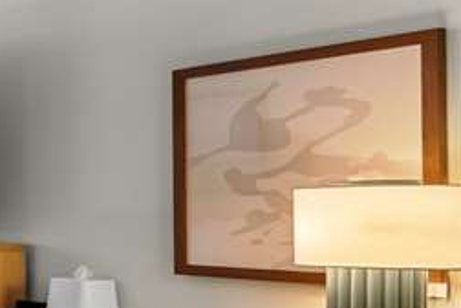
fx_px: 781
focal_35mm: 61
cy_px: 213
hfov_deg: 19.5
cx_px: -447
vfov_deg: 22.1
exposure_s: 1/30
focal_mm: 10
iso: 400
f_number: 5.6
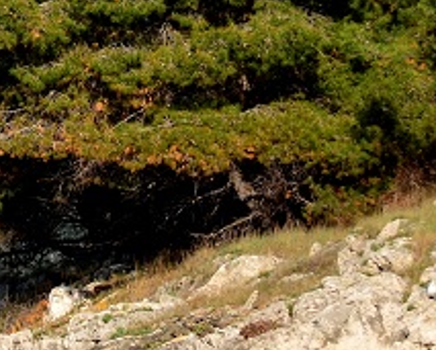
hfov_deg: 2.1
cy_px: -1
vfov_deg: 1.7
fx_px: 11901
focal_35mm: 921
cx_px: -185
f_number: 4.8
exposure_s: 1/2500
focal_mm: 140
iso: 400
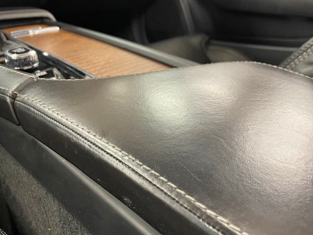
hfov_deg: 63.4
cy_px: 118
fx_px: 253
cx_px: 164
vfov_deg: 49.8
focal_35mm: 28
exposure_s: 1/60
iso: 320
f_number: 1.6
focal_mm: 4.2
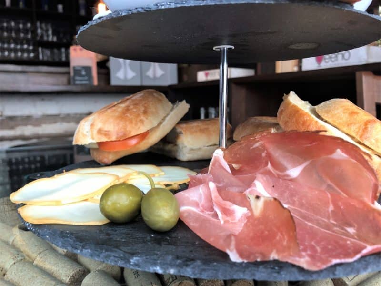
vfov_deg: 49.7
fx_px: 308
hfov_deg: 63.4
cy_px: 143
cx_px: 190
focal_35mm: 28
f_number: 1.8
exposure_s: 1/25
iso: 40
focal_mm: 3.99
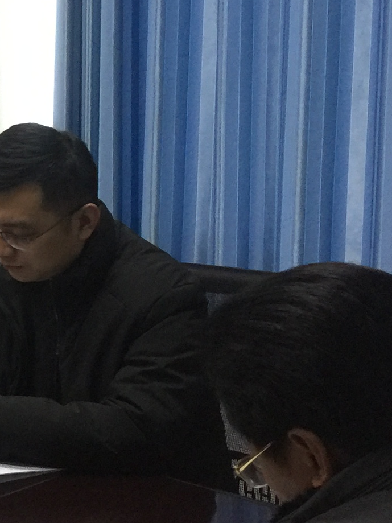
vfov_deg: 18.9
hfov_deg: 12.2
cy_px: 117
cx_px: -474
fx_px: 1556
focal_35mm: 103
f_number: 2.2
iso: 80
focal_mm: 4.15
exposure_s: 1/17
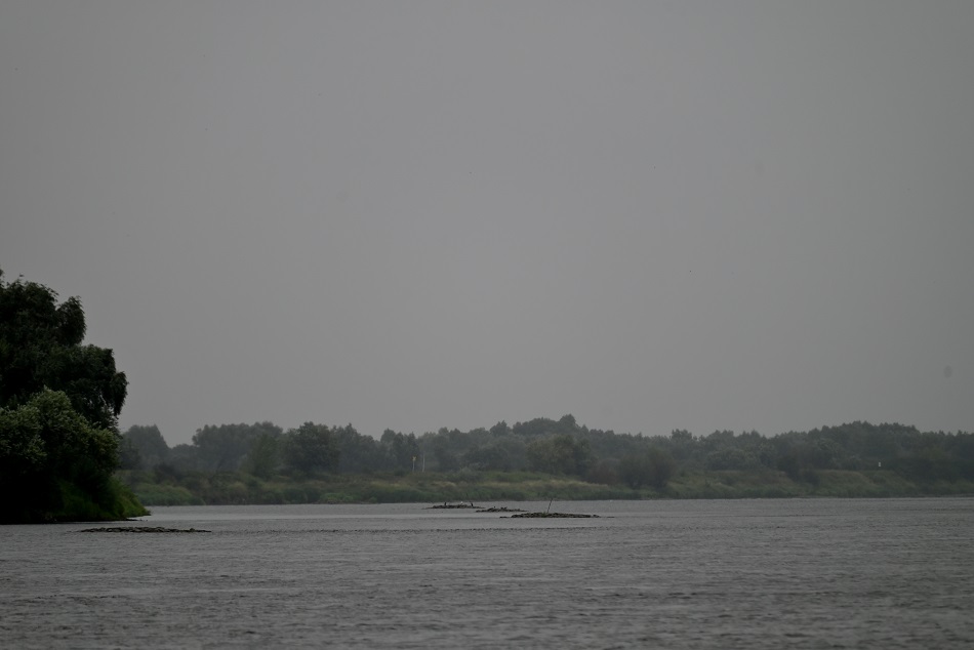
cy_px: 325
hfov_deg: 6.9
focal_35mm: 300
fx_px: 8119
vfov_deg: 4.6
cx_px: 487
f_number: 5.6
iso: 110
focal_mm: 300
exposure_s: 1/500
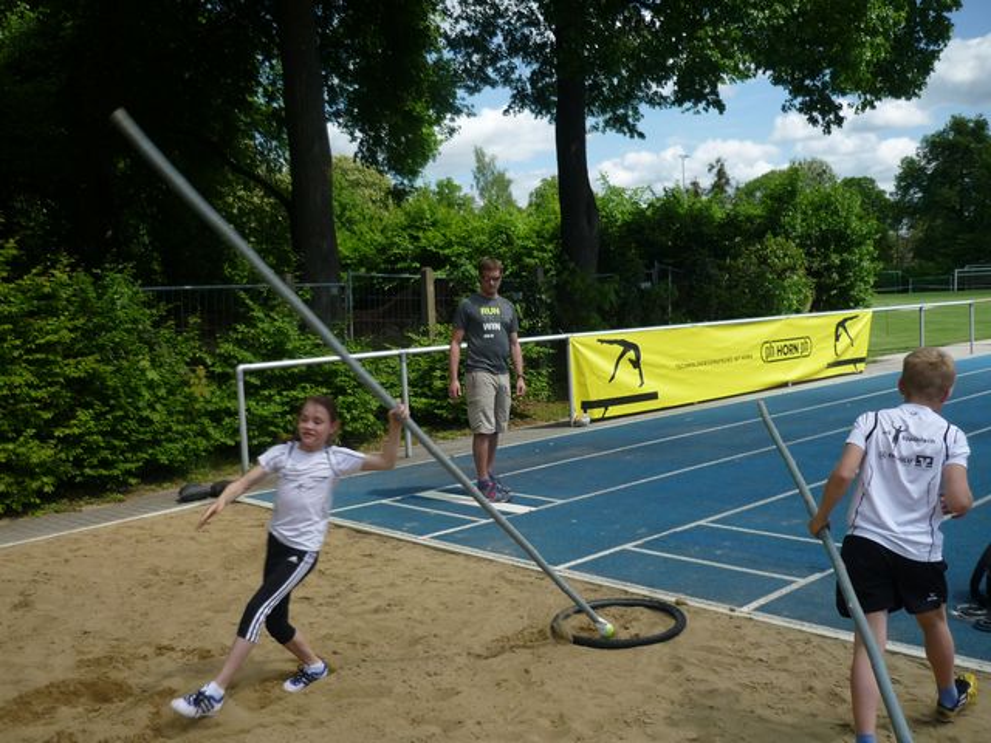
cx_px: 496
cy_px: 372
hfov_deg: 55.4
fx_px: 945
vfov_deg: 42.9
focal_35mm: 33
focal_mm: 5.5
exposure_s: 1/200
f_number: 8
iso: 100
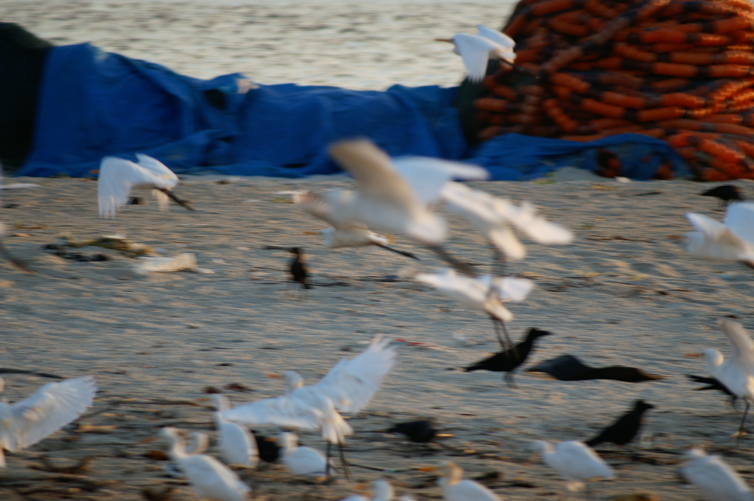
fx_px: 9417
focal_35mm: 450
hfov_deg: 4.6
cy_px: 250
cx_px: 377
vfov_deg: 3.0
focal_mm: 300
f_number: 5.6
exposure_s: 1/160
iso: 100
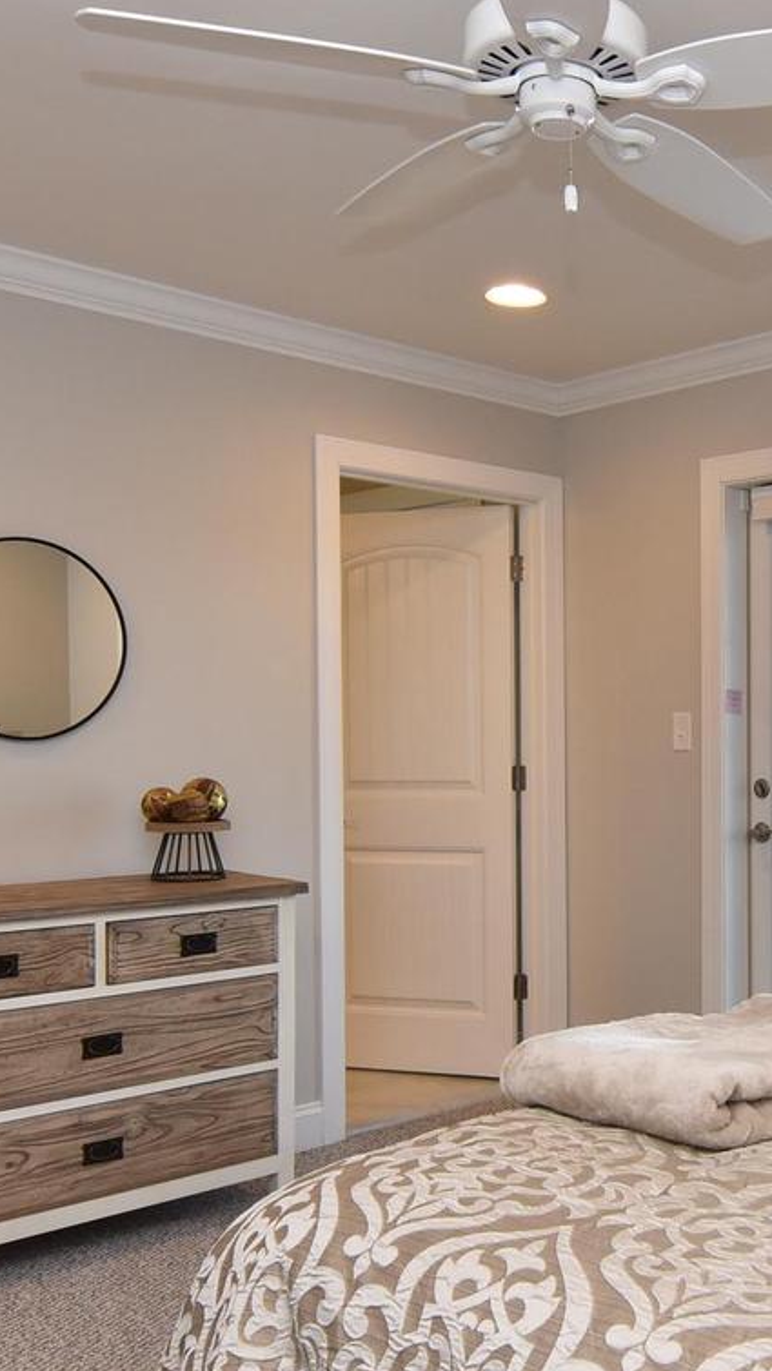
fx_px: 1309
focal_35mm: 36
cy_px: 768
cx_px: 718
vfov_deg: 55.1
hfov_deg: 31.1
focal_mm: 12
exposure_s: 1/60
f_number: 8
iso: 800
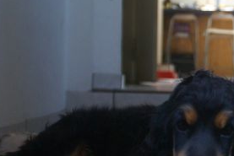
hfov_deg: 20.2
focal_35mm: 97
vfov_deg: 14.1
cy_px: 82
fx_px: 631
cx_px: 246
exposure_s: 1/125
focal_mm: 28
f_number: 3.5
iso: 250
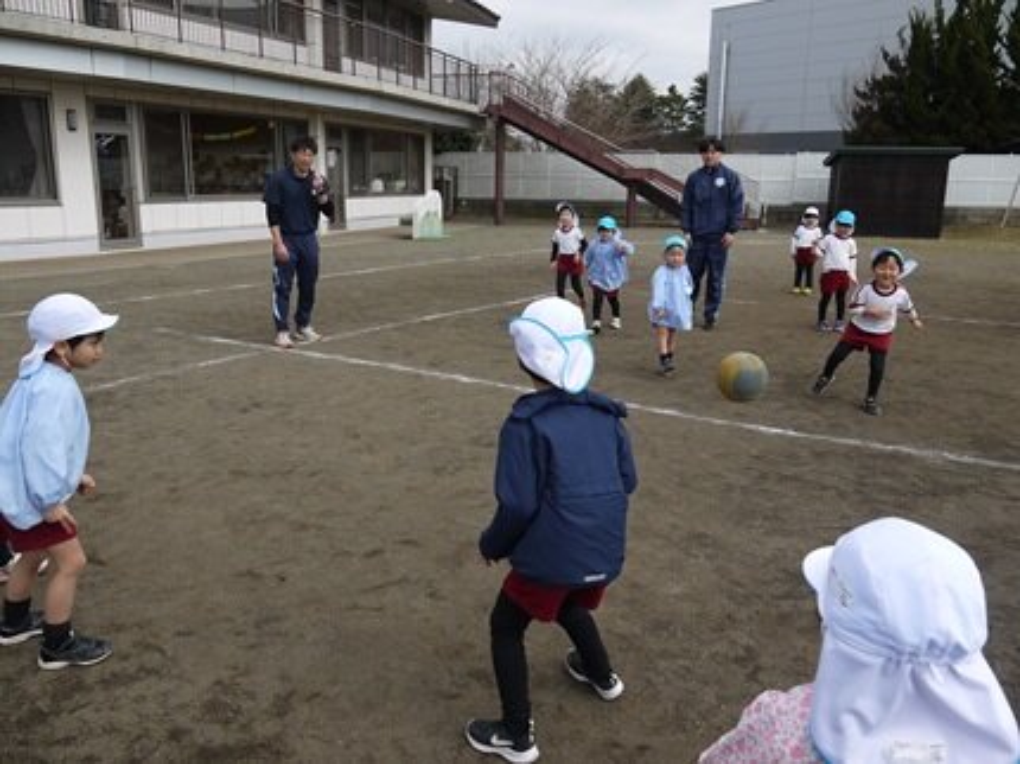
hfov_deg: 63.5
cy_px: 382
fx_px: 825
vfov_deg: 49.7
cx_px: 510
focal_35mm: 28
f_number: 6.3
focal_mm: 14
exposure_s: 1/400
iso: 100
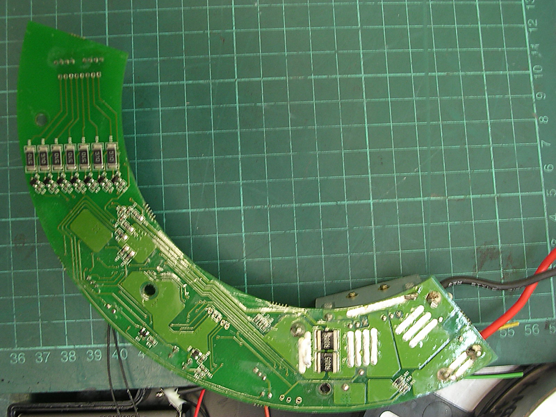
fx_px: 610
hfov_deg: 49.0
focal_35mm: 38
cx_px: 278
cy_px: 208
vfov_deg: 37.7
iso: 100
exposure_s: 1/11.5
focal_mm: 5.8
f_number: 2.8
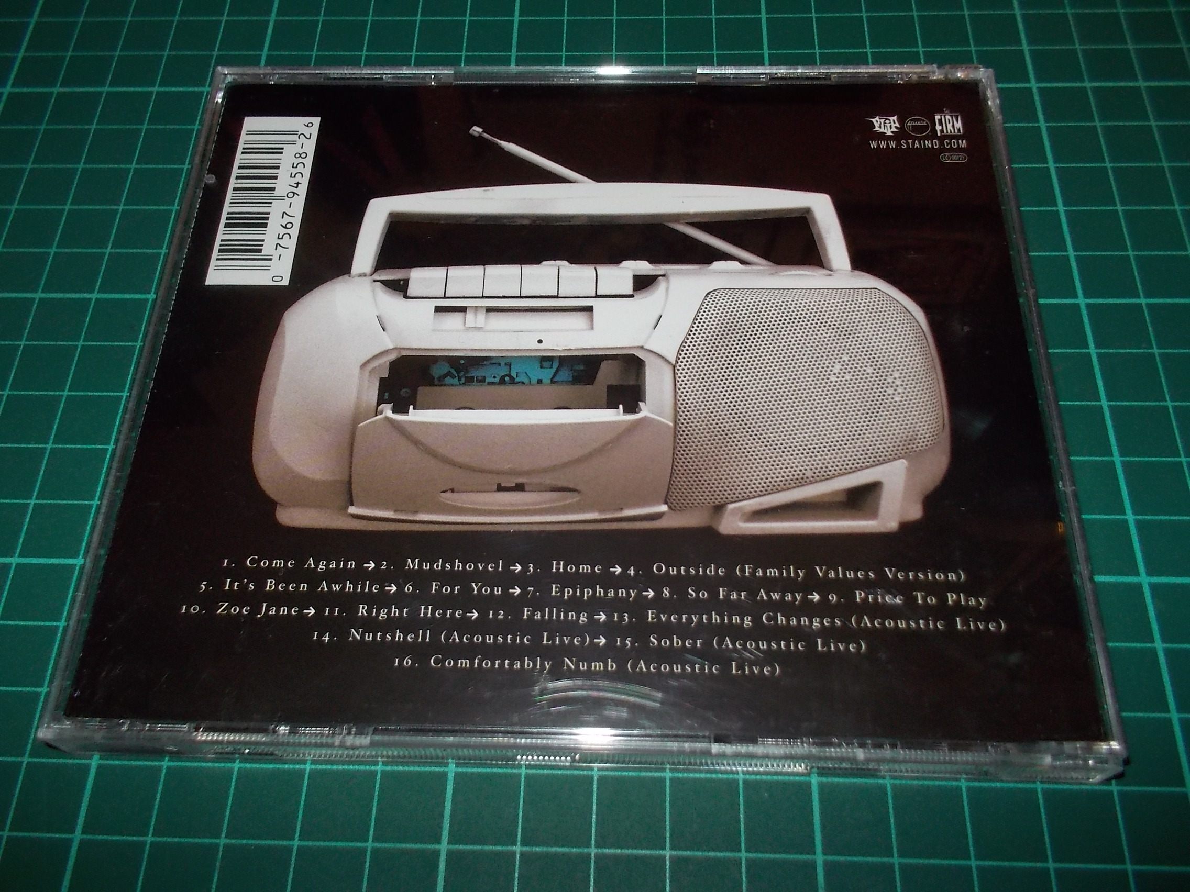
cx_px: 595
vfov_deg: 48.2
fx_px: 997
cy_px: 446
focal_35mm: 29
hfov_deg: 61.7
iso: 200
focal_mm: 4.1
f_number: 3.3
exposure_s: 1/30
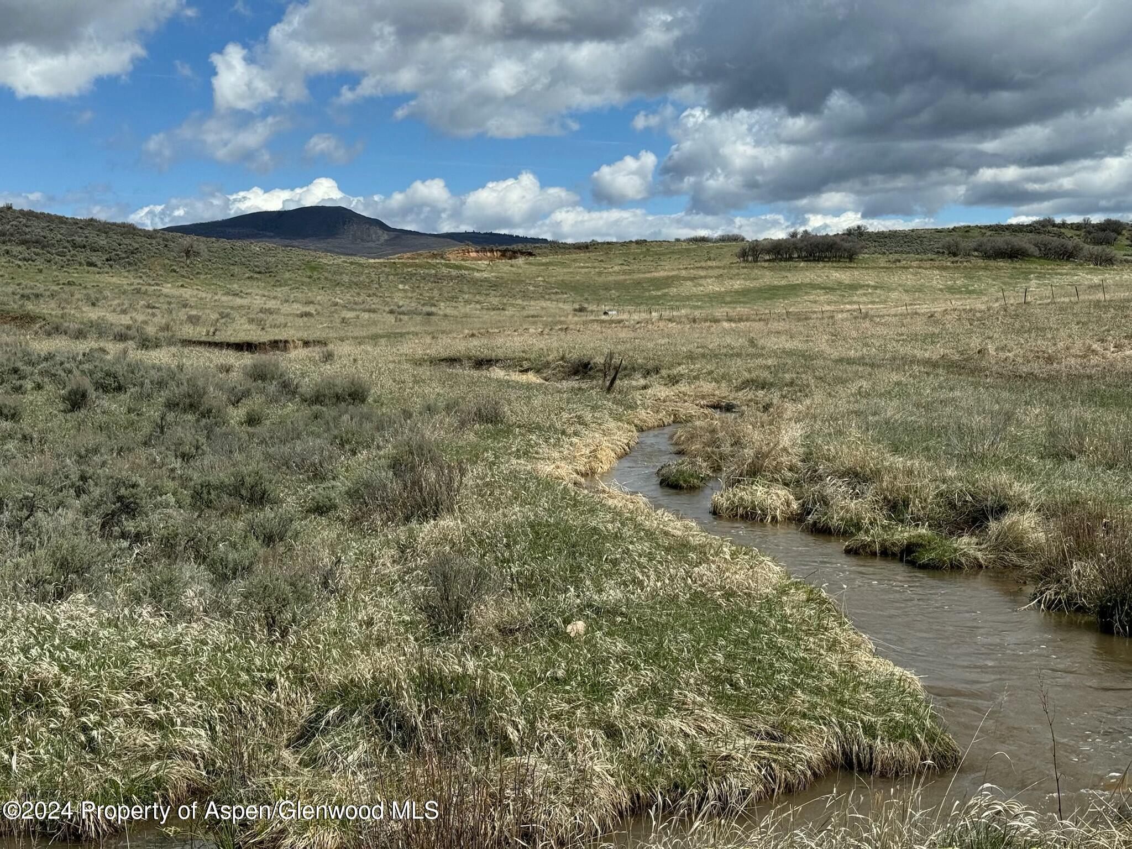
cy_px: 424
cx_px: 566
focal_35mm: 48
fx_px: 1570
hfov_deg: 39.7
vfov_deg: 30.3
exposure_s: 1/5848
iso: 64
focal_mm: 6.76
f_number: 1.78
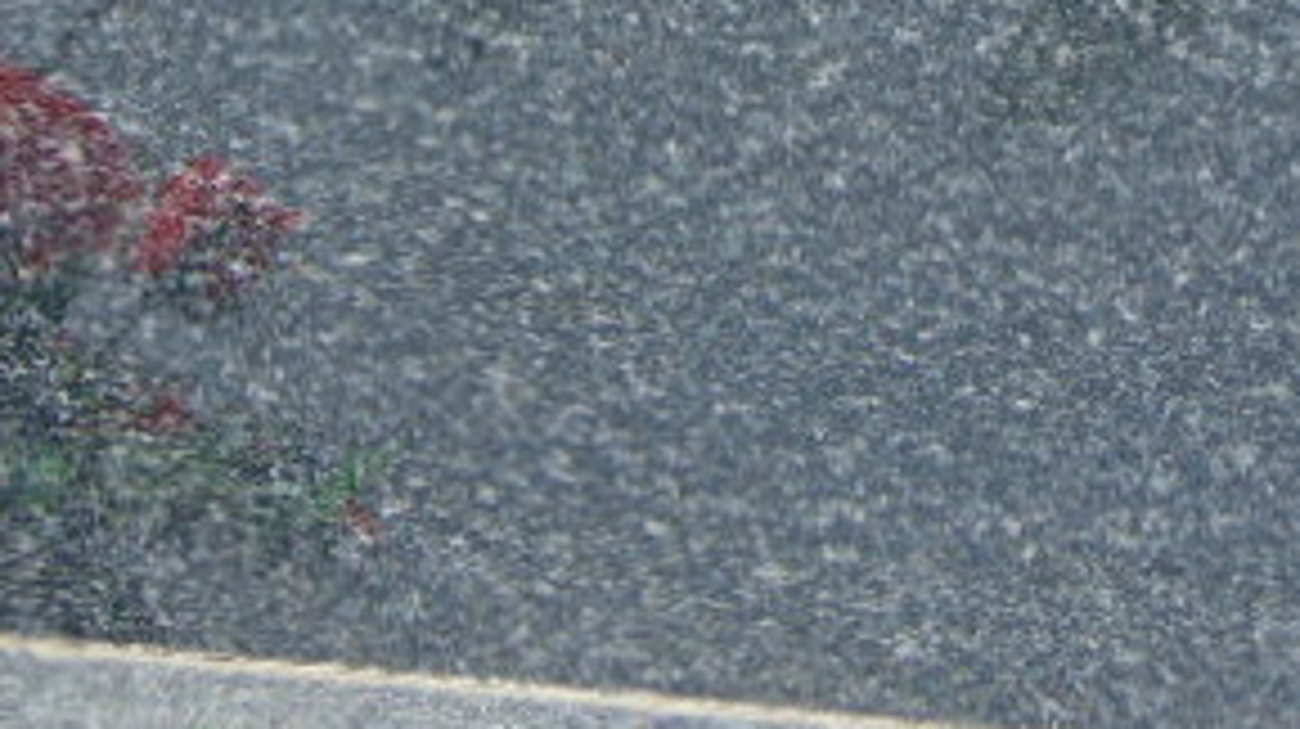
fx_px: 4994
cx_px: 1008
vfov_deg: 8.2
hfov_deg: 14.8
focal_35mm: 145
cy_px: -270
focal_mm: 10.8
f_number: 3.6
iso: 80
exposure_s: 1/80
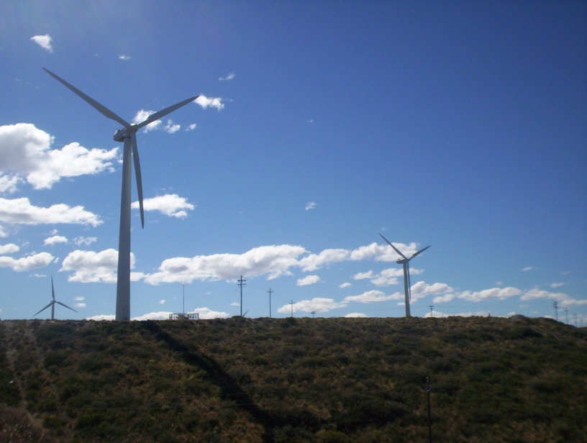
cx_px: 294
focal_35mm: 38
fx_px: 646
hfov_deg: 48.9
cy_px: 222
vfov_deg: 37.9
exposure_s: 1/2000
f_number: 4.5
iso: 100
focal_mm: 4.99
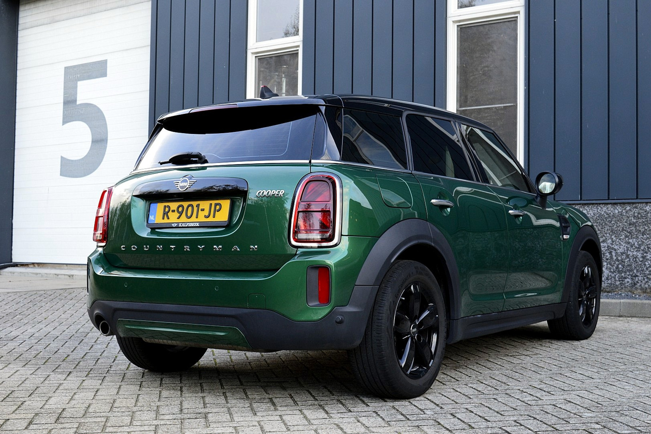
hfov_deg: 41.1
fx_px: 868
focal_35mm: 48
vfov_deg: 28.1
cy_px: 217
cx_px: 326
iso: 640
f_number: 8
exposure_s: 1/60
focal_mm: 32
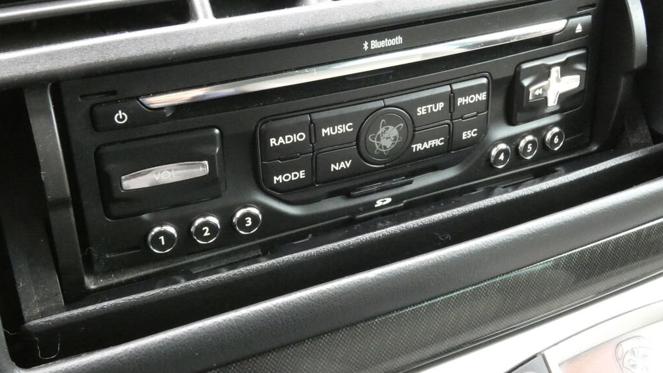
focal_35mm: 43
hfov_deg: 47.4
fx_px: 756
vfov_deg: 27.6
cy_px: 136
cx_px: 333
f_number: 5.6
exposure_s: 1/40
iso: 1600
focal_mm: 7.1
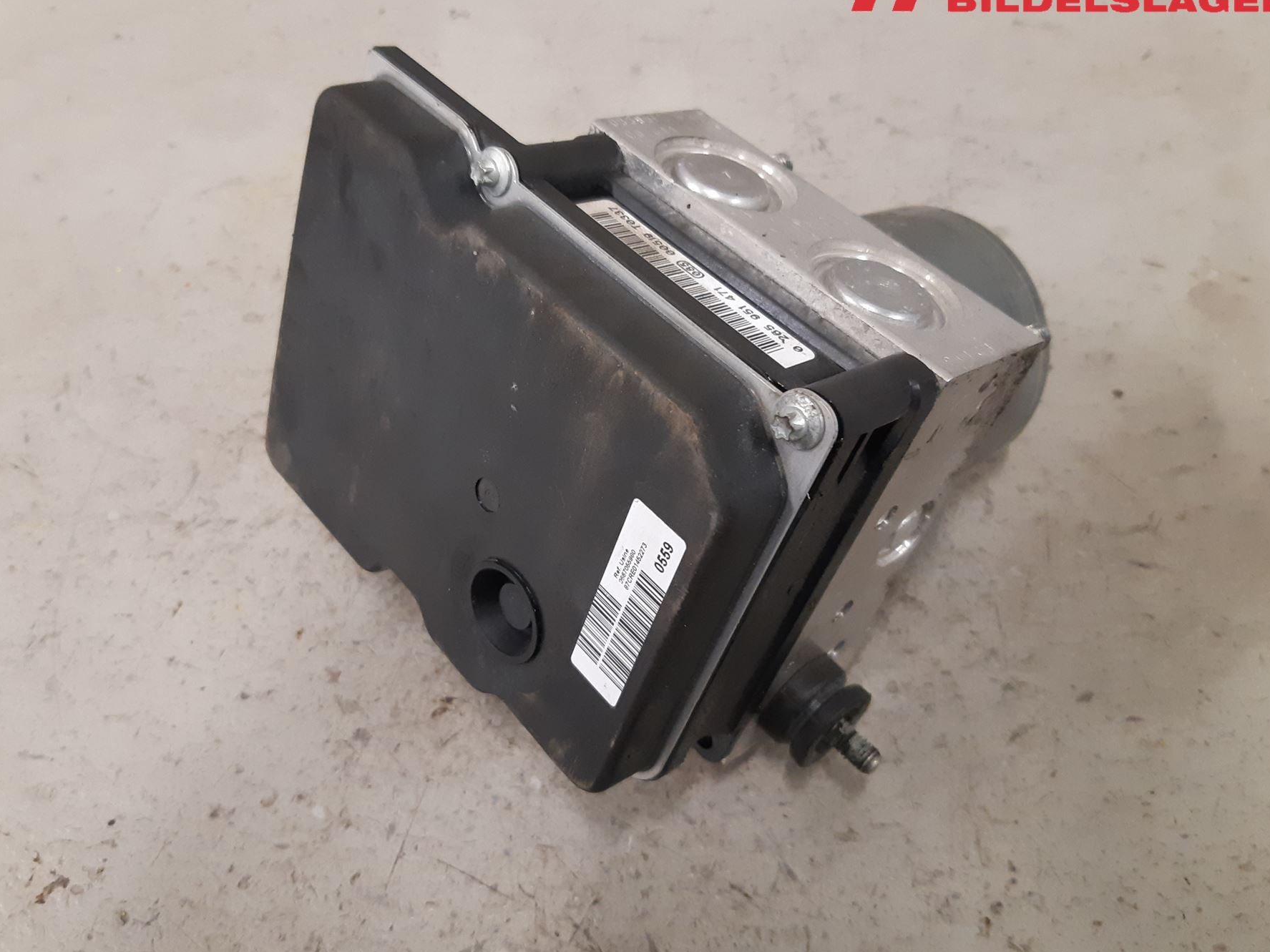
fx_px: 1101
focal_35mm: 30
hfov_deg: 59.8
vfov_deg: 46.8
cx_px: 558
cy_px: 440
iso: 250
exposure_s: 1/50
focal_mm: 3.93
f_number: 1.7
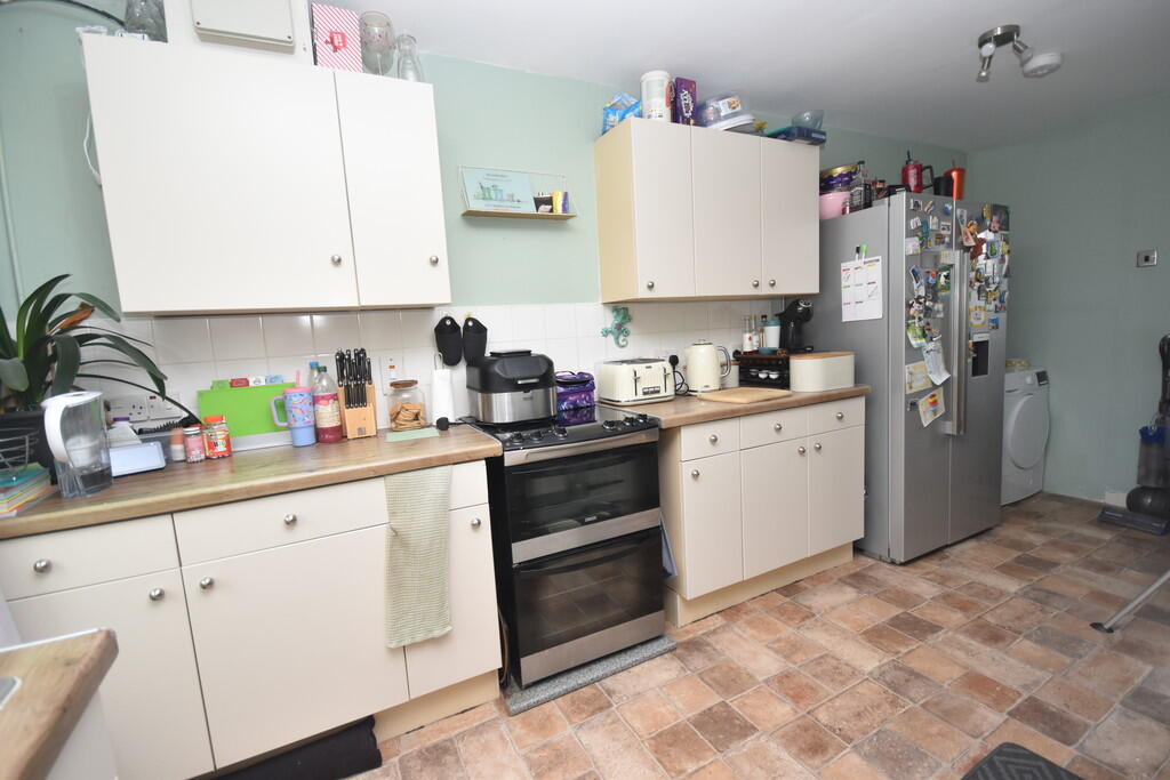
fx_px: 488
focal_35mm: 15
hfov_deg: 100.4
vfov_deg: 77.3
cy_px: 390
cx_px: 585
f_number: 4
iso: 800
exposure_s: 1/125
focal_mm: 10
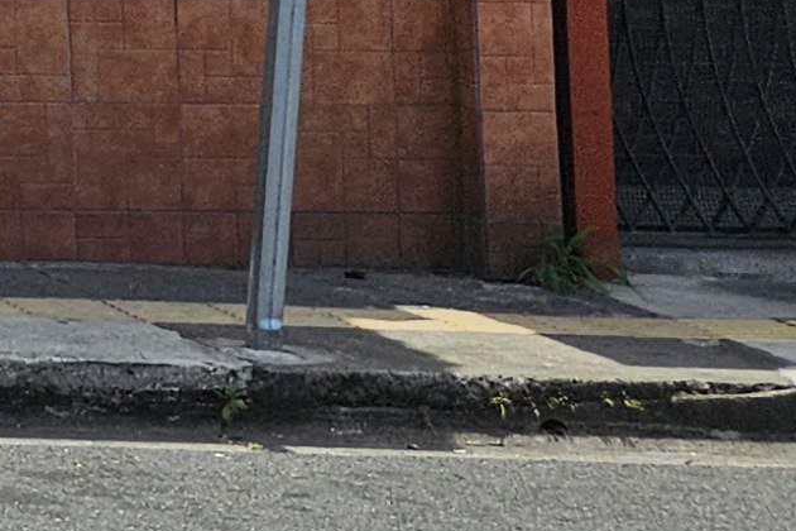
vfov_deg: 8.6
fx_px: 3361
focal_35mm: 152
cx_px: -1385
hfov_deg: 10.6
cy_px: -488
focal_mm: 5.4
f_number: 1.8
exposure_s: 1/1829
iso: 25
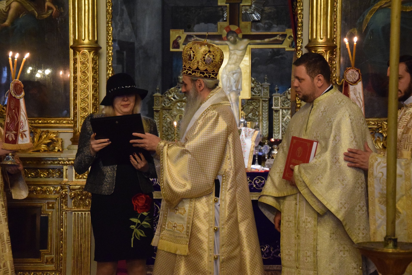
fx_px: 996
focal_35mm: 87
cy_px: 138
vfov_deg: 15.7
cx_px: 206
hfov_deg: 23.4
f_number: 5
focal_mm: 58
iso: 6400
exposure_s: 1/60
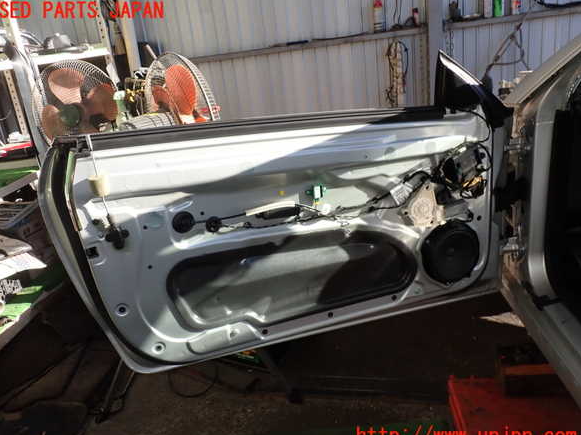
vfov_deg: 45.4
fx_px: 520
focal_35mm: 31
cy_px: 224
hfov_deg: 58.4
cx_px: 282
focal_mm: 5.4
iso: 100
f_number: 3.2
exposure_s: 1/250
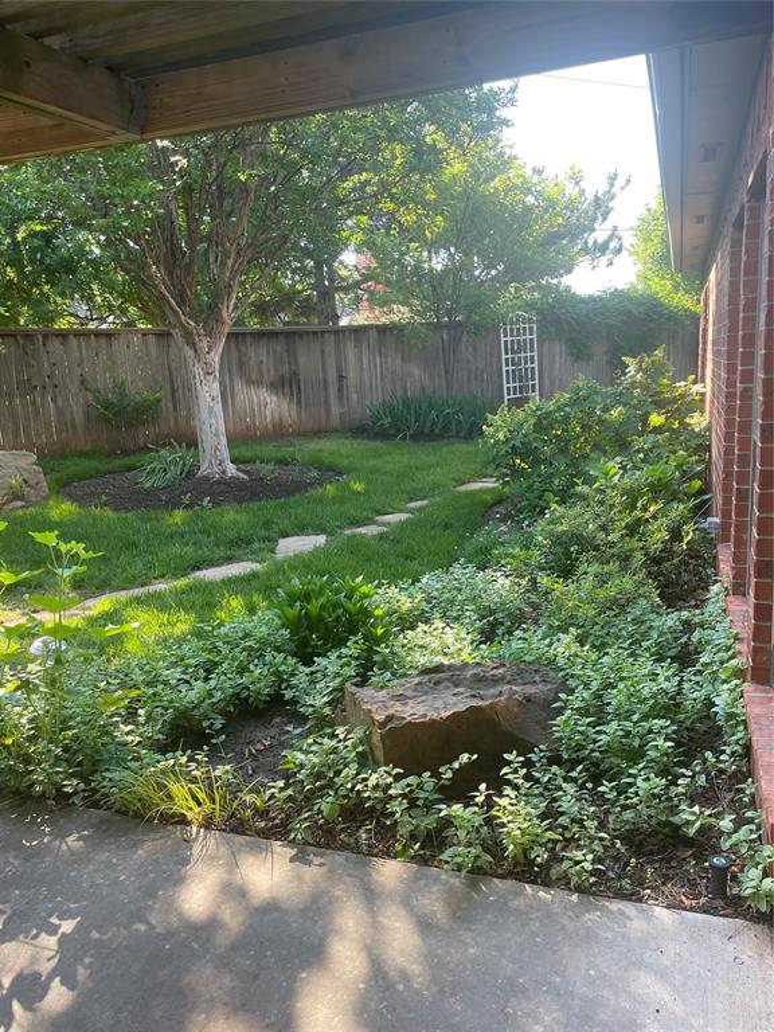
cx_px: 387
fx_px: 775
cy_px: 516
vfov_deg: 67.3
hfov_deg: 53.1
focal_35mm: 26
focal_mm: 4.2
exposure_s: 1/162
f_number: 1.6
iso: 32
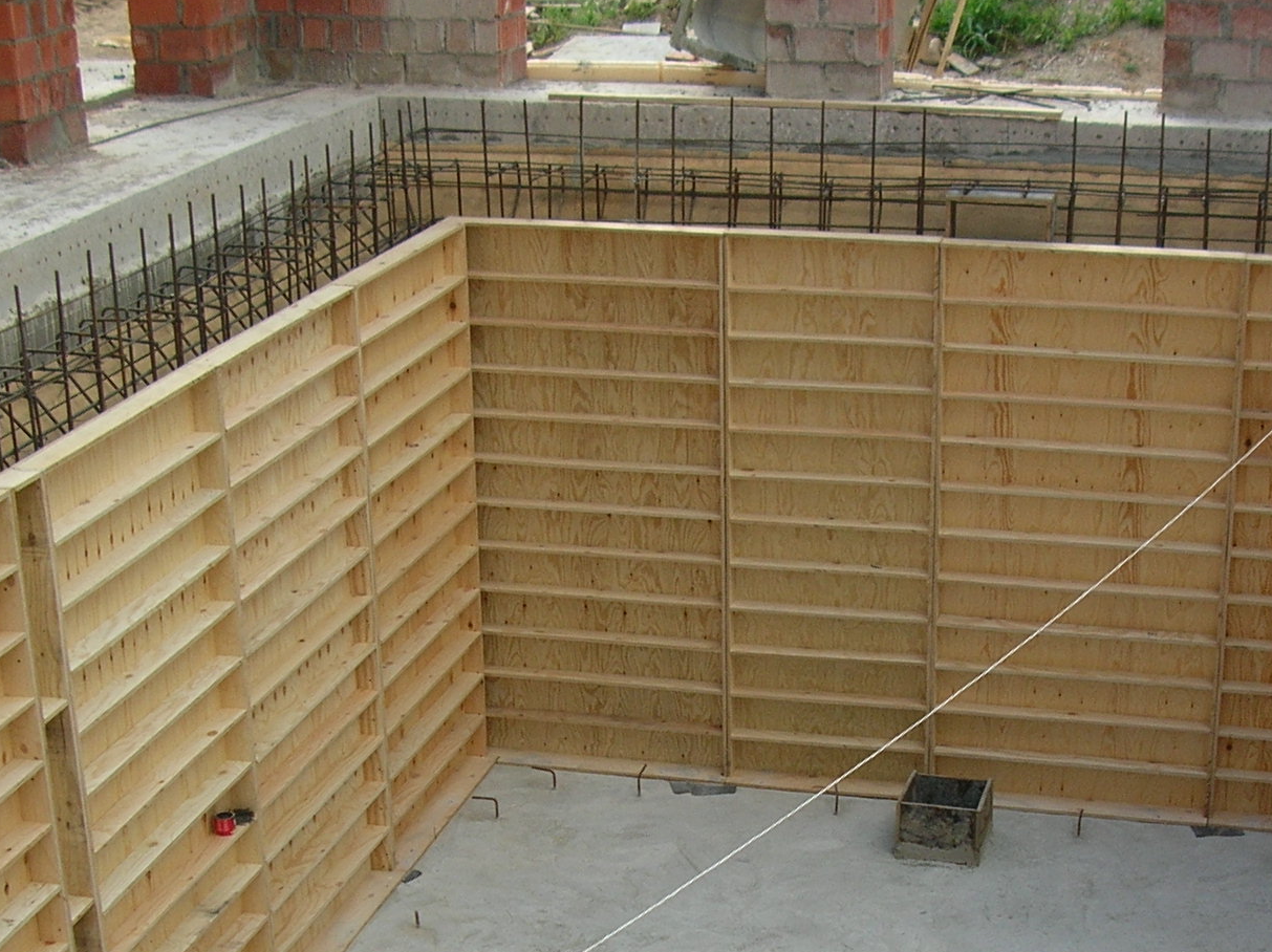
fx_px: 2424
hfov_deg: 29.2
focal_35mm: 66
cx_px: 837
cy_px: 834
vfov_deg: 21.8
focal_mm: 5.8
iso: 50
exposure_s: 1/377
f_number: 2.8
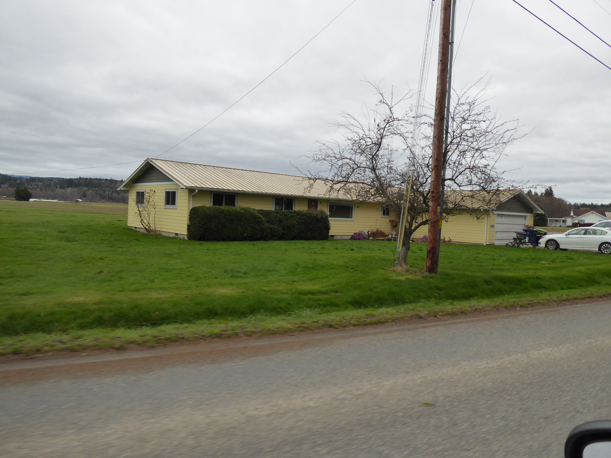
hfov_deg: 69.4
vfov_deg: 54.9
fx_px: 441
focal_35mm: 25
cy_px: 229
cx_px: 306
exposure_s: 1/250
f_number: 3.3
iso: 200
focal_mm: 4.3
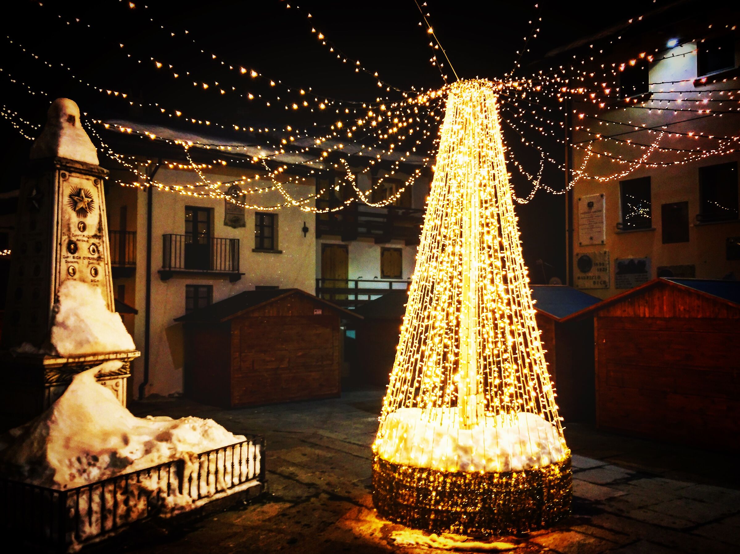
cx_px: 370
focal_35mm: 29
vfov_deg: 48.2
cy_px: 277
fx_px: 620
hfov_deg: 61.7
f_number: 2.2
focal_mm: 4.15
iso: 250
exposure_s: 1/25
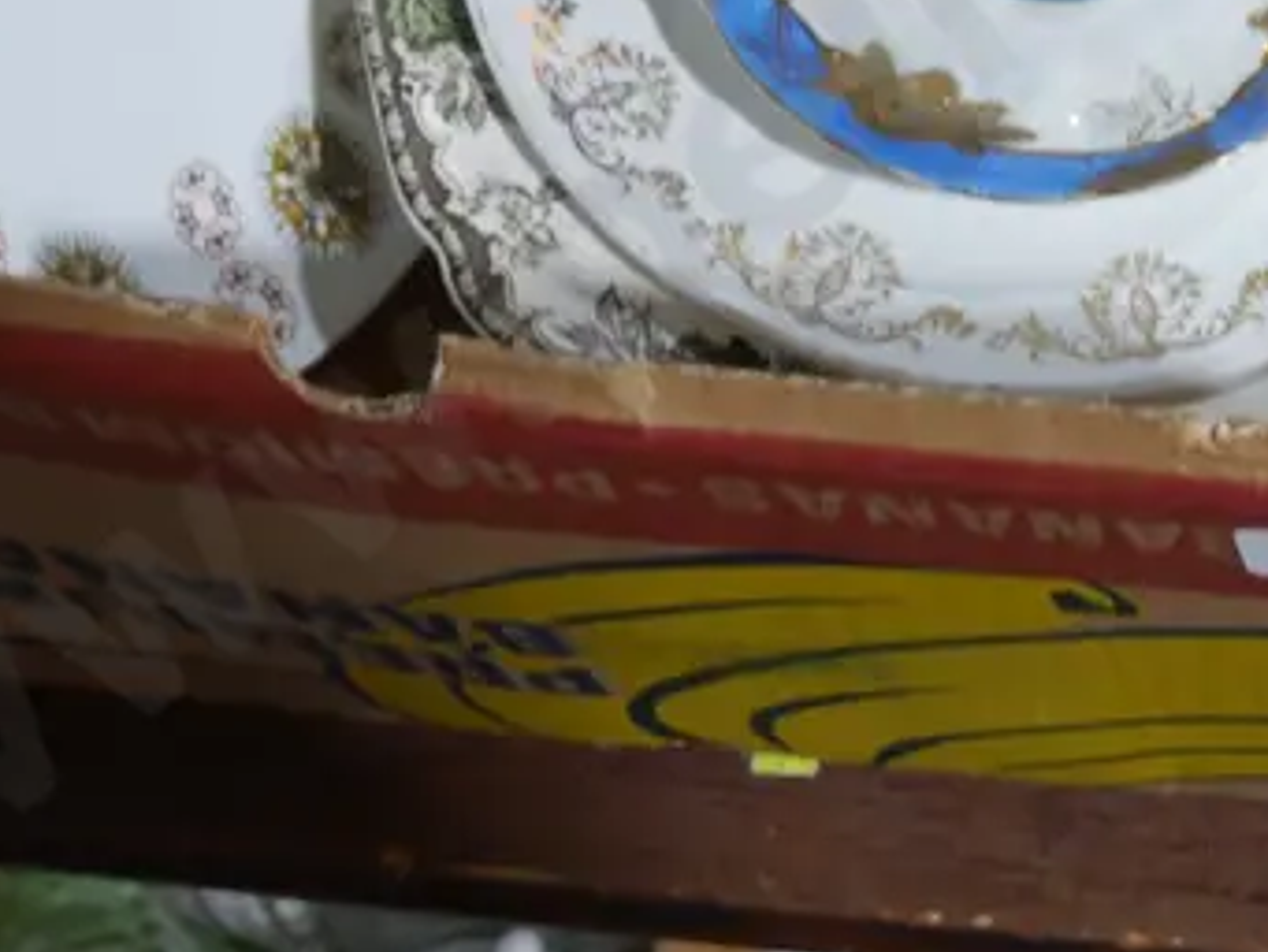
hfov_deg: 20.8
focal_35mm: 90
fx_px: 3298
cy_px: -303
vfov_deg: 15.6
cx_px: 1365
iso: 640
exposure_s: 1/60
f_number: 4
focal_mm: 15
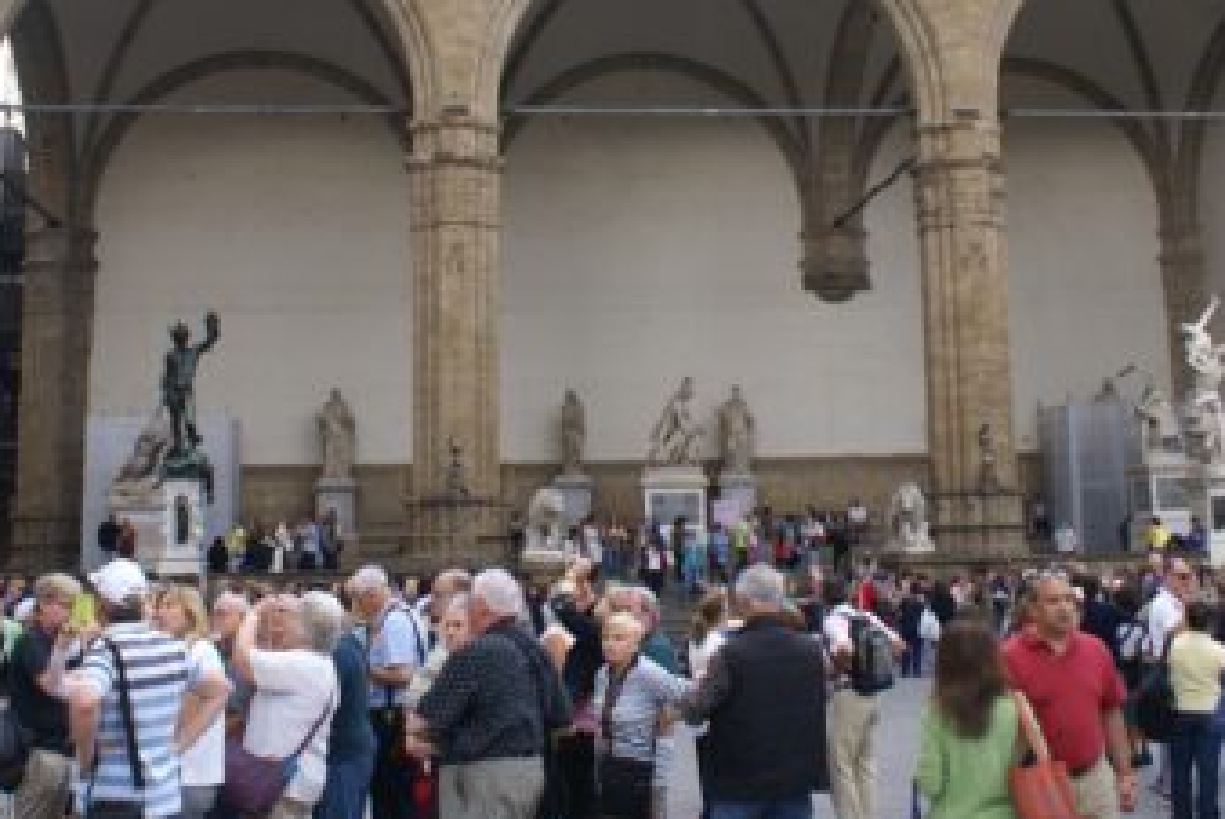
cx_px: 645
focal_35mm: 48
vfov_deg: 27.7
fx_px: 1635
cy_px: 207
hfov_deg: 41.1
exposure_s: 1/40
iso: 100
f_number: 4
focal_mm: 18
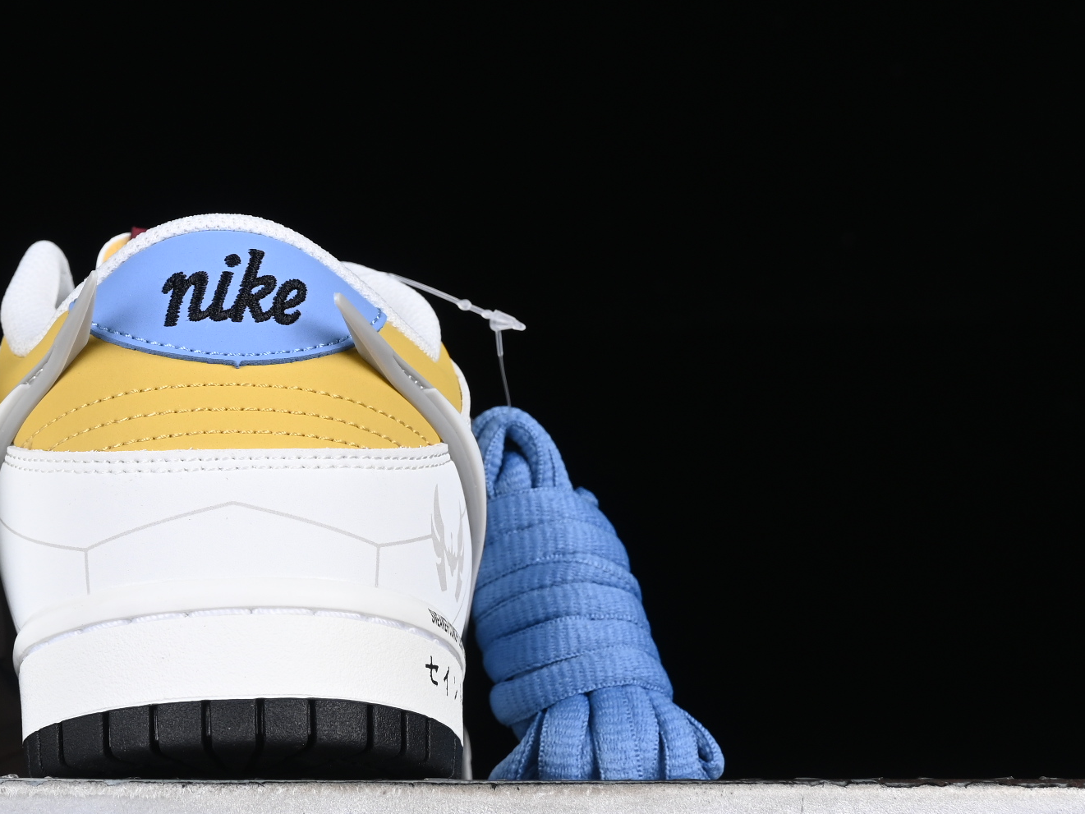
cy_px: 310
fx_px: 4765
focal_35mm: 152
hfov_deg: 12.8
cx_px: -16
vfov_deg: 9.8
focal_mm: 50
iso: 160
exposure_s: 1/80
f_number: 8
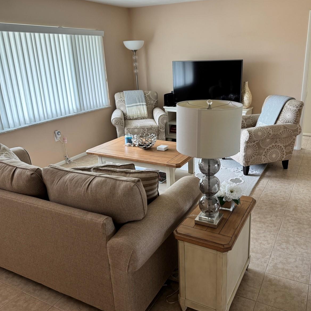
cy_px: 154
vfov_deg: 55.6
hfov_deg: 55.4
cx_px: 179
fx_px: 295
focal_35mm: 29
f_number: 1.78
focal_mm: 6.76
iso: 160
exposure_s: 1/120
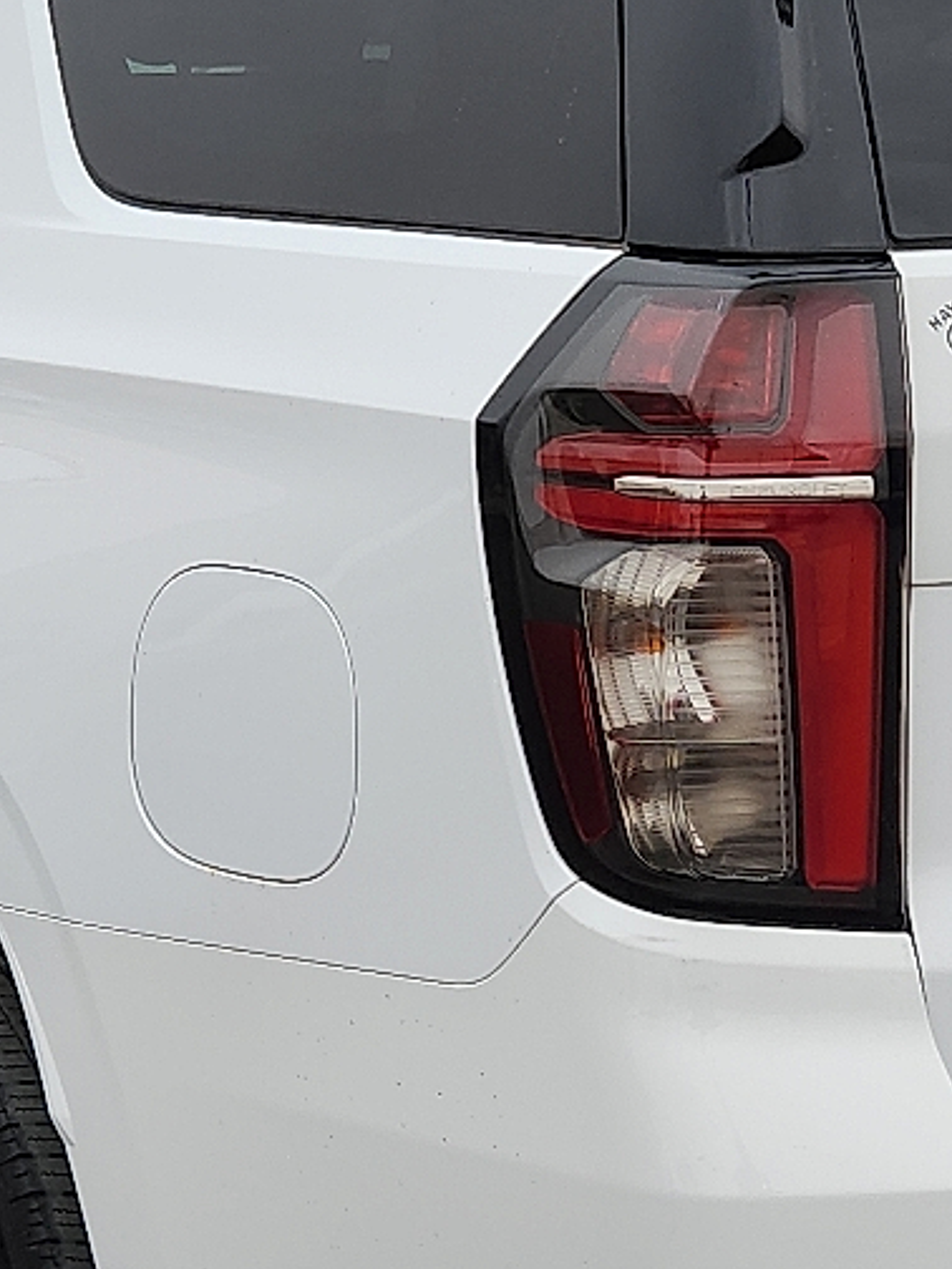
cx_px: 730
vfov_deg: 26.6
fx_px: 2677
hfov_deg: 20.0
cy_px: 755
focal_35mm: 73
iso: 50
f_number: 1.8
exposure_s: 1/625
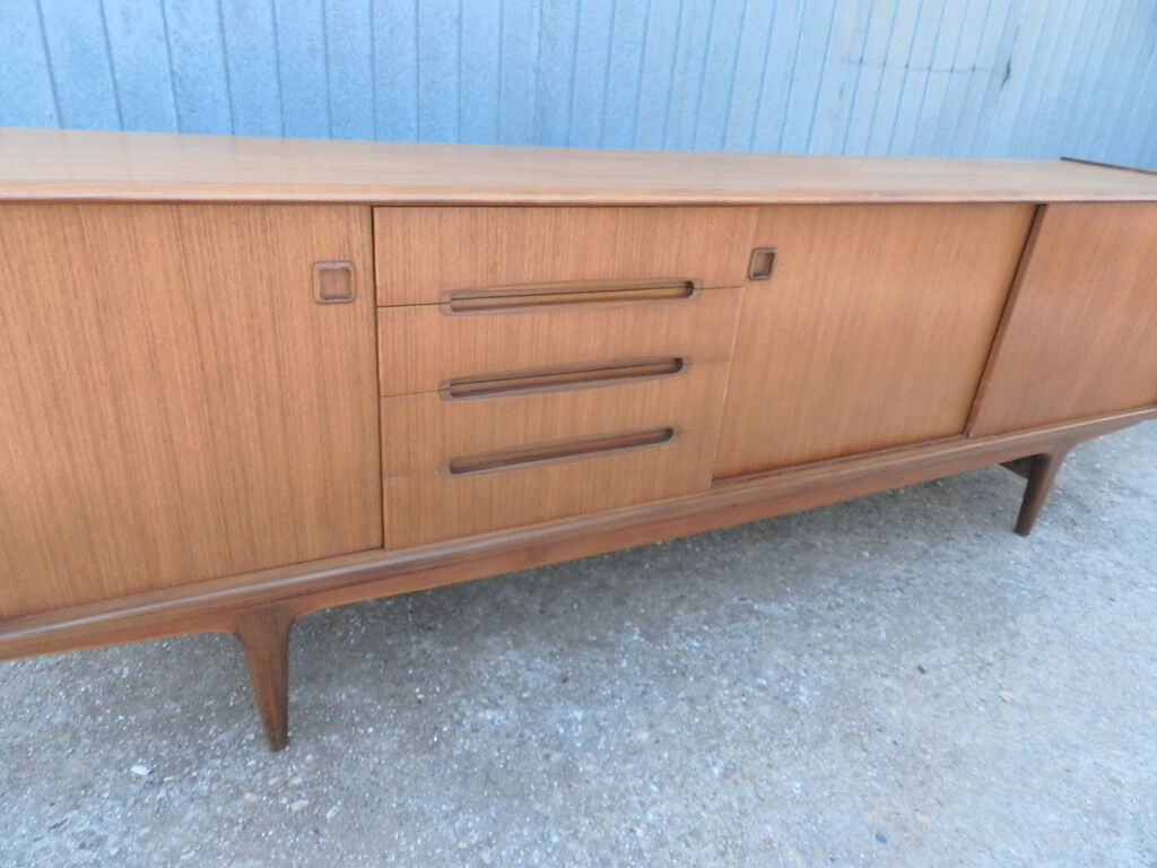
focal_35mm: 23
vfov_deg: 58.9
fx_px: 769
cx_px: 578
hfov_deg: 73.9
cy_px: 434
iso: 160
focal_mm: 4
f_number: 3.5
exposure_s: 1/200
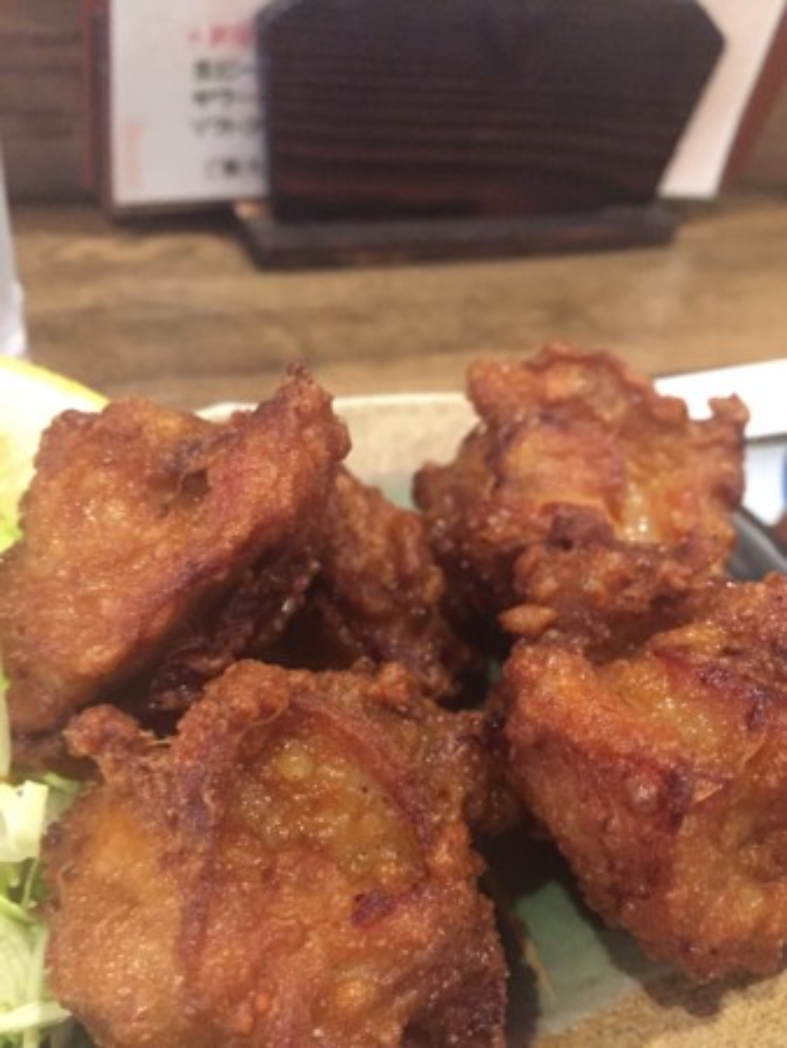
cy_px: 524
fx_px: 878
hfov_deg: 48.3
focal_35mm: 29
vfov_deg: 61.6
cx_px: 394
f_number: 2.2
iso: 400
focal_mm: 4.15
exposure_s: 1/15
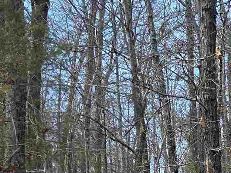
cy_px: 241
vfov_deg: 12.6
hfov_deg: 14.3
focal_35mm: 113
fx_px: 754
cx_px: 472
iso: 32
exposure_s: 1/359
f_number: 1.7
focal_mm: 6.3
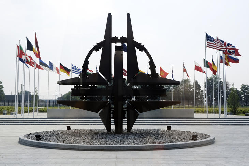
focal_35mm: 38
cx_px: 124
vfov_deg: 35.1
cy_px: 83
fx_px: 263
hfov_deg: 50.7
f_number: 5.6
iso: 400
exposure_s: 1/1000
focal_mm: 25.4
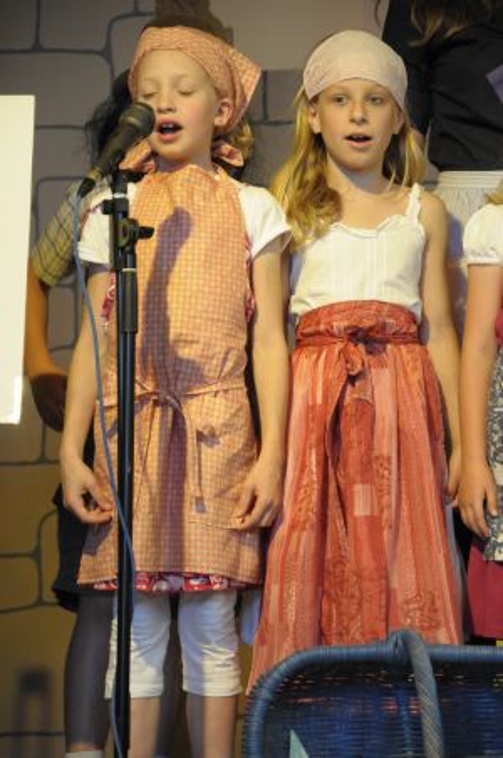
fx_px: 3311
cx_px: 252
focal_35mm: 158
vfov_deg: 13.1
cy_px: 379
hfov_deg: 8.7
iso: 1400
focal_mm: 105
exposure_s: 1/30
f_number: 5.6
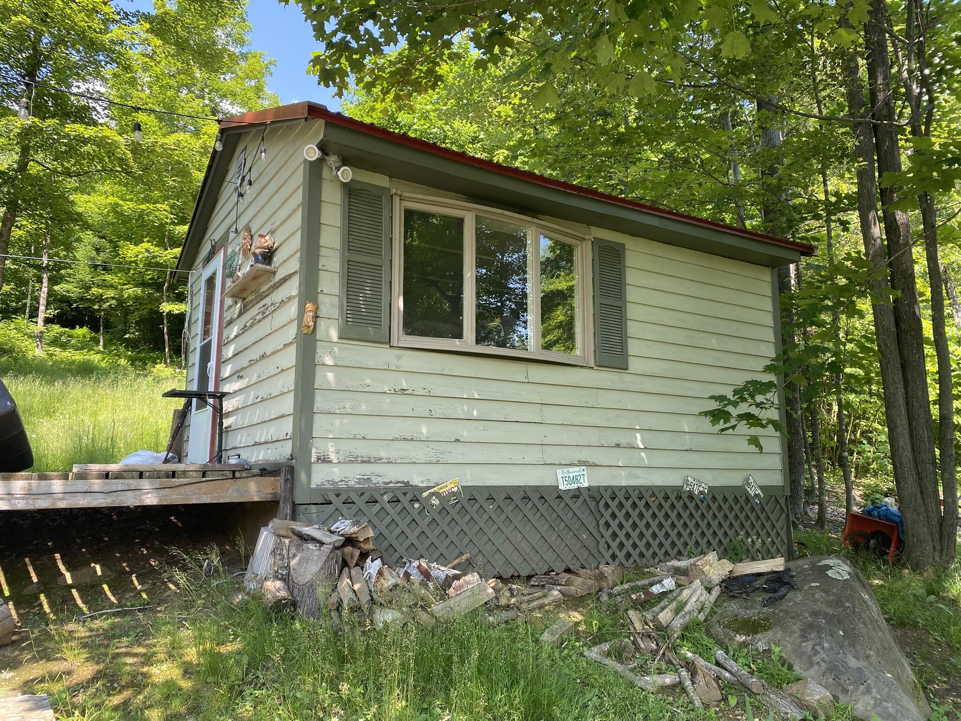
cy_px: 360
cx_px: 480
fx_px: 722
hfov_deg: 67.3
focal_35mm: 26
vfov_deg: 53.1
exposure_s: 1/258
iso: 32
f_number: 1.8
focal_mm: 4.25
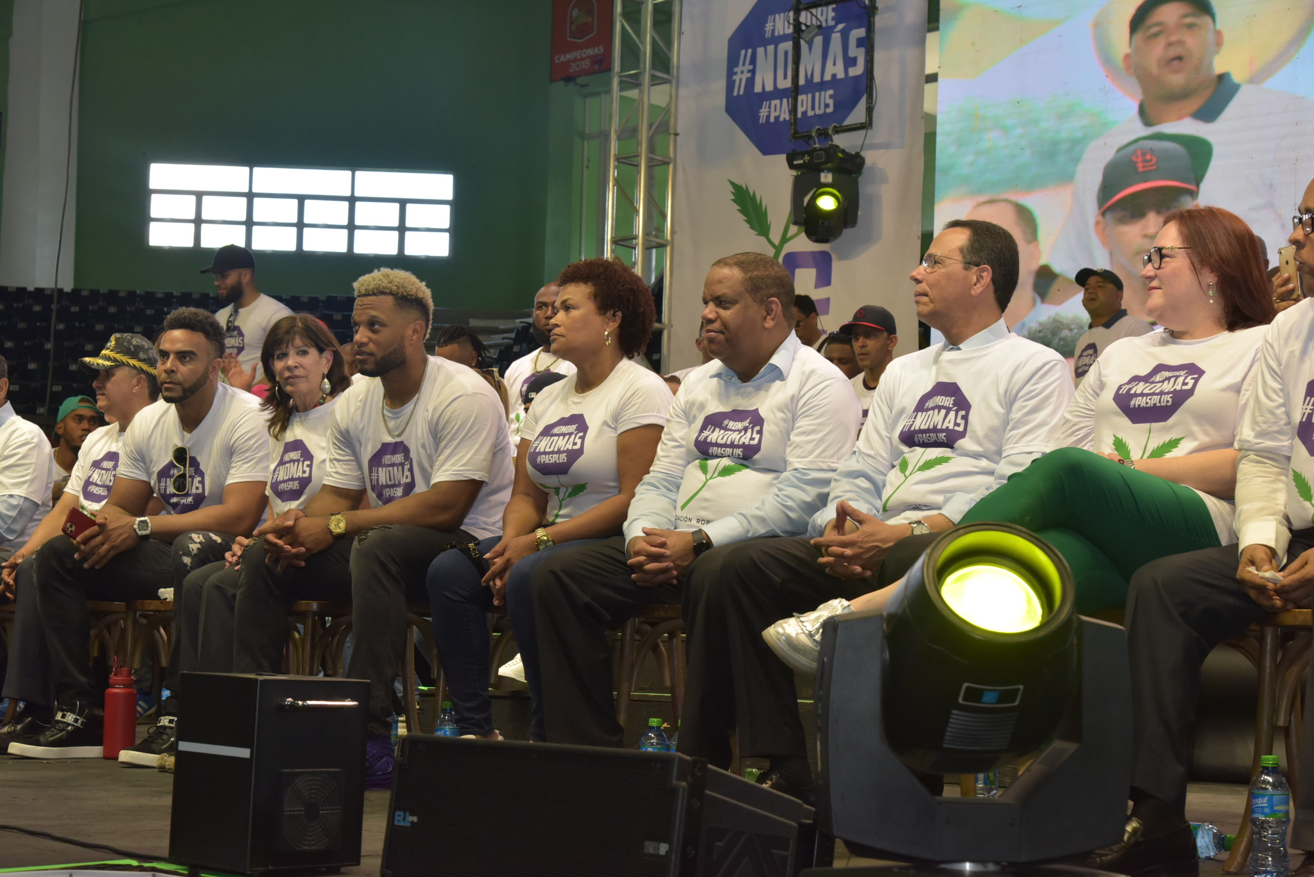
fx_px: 2008
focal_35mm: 55
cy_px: 438
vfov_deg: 24.6
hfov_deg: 36.2
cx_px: 657
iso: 1600
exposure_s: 1/100
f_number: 8
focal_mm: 55
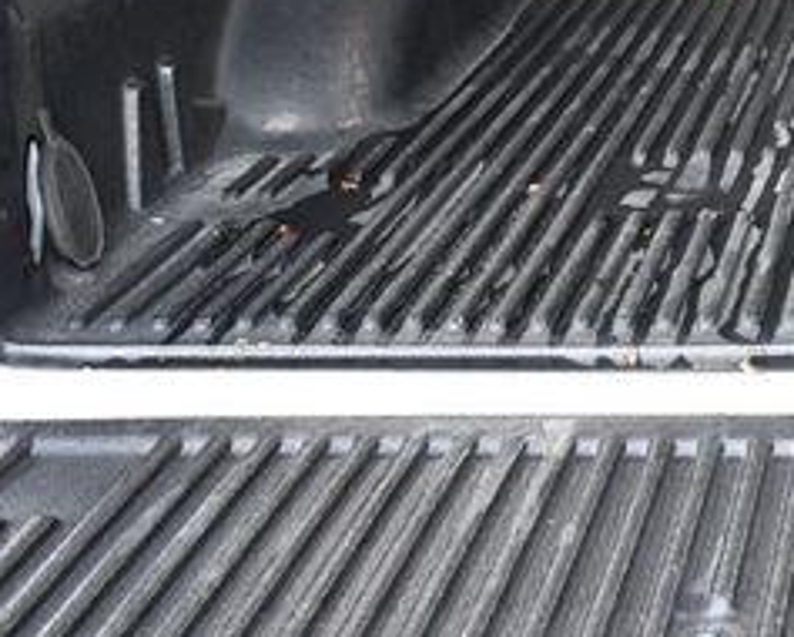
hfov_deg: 19.5
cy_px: 27
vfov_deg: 16.6
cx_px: 1012
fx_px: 2140
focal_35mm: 91
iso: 2500
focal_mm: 24
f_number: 8
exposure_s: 1/250
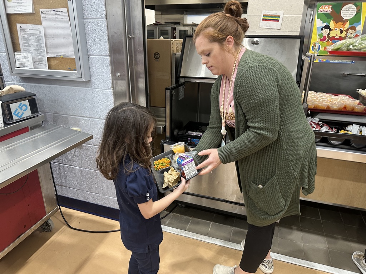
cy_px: 137
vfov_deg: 56.8
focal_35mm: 24
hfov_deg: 71.6
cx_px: 183
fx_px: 254
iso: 200
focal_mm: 6.86
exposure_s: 1/60
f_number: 1.78
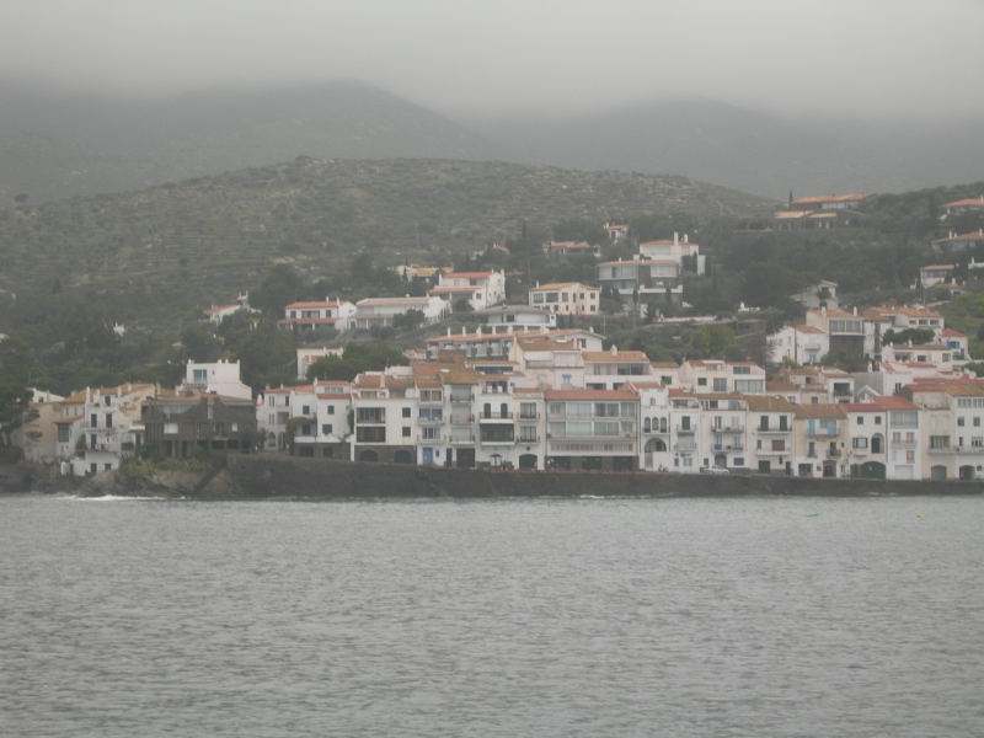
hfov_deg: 17.3
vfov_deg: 13.0
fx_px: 3241
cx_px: 492
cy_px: 369
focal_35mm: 114
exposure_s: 1/75.5
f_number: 4.9
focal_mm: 23.4
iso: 50
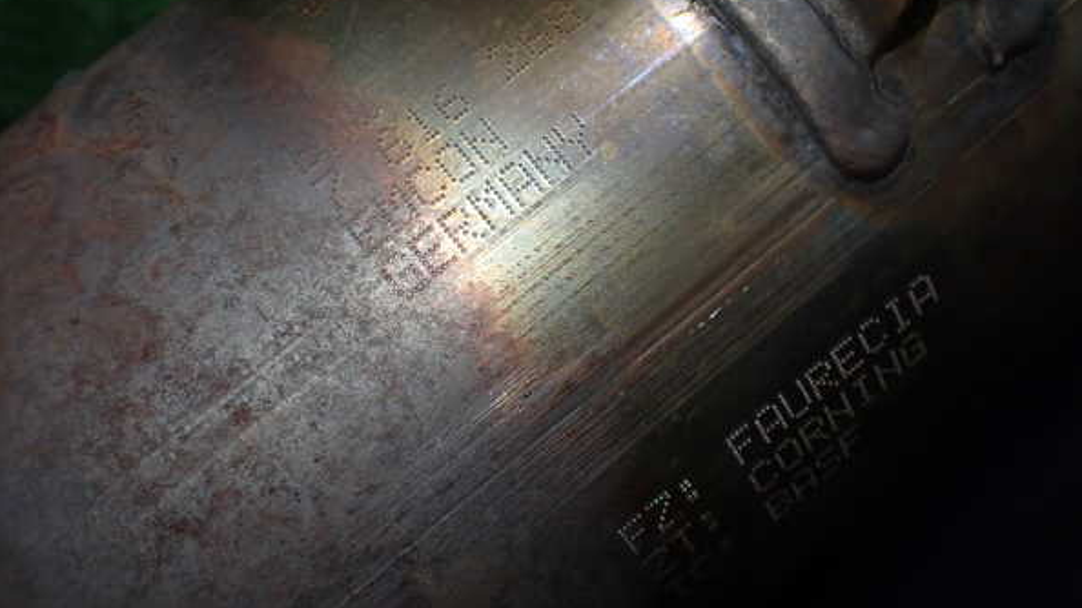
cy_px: 266
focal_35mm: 33
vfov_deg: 35.6
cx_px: 541
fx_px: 947
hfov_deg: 59.5
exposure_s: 1/125
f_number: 2.3
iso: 250
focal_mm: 5.4
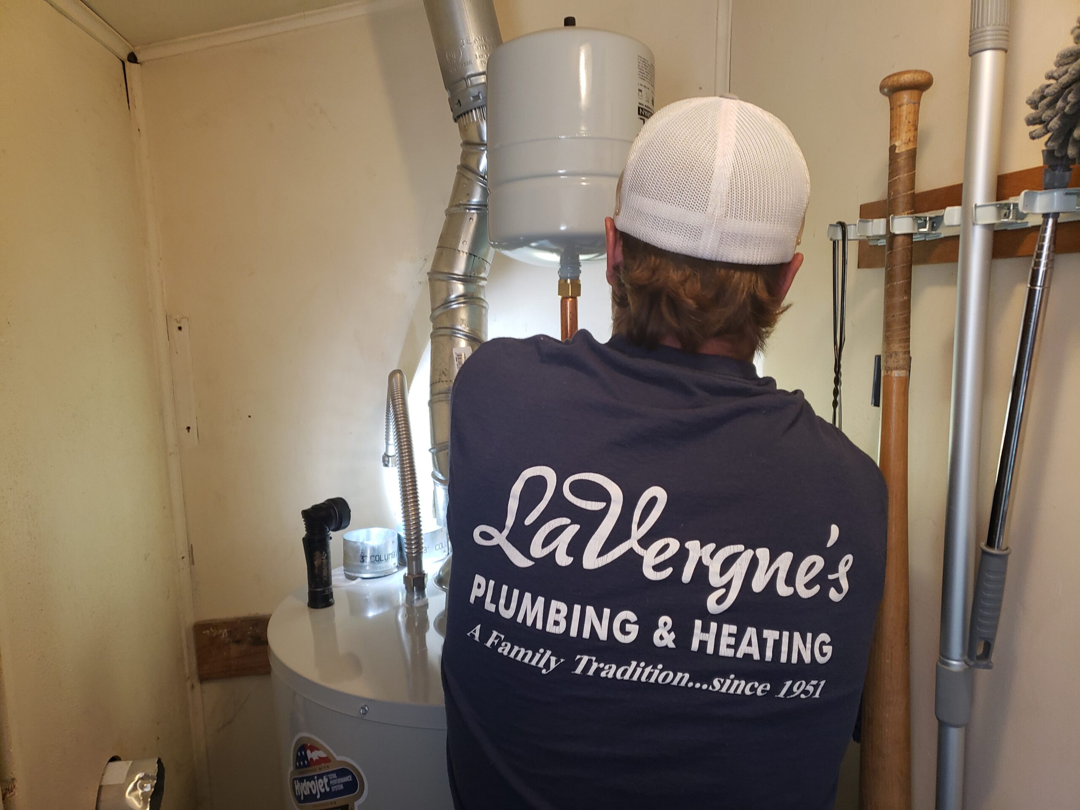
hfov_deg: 67.3
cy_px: 405
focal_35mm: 26
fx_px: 811
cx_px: 540
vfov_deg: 53.1
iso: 125
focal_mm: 4.3
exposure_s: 1/60
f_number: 1.5
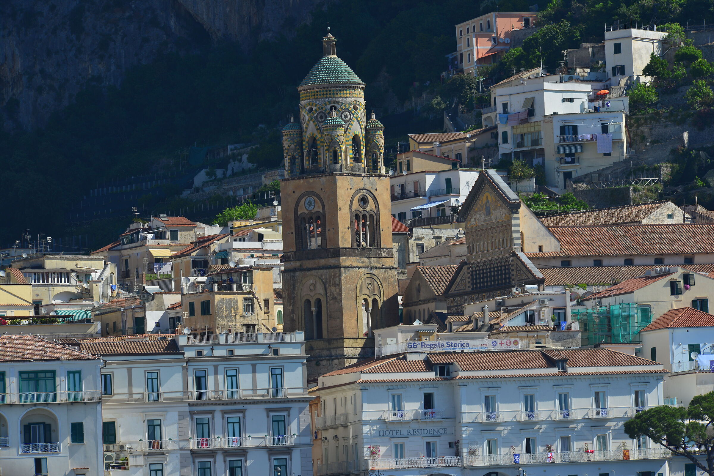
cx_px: 357
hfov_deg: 8.9
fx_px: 4563
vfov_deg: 6.0
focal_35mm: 230
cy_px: 238
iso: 160
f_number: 11
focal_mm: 230
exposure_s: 1/250
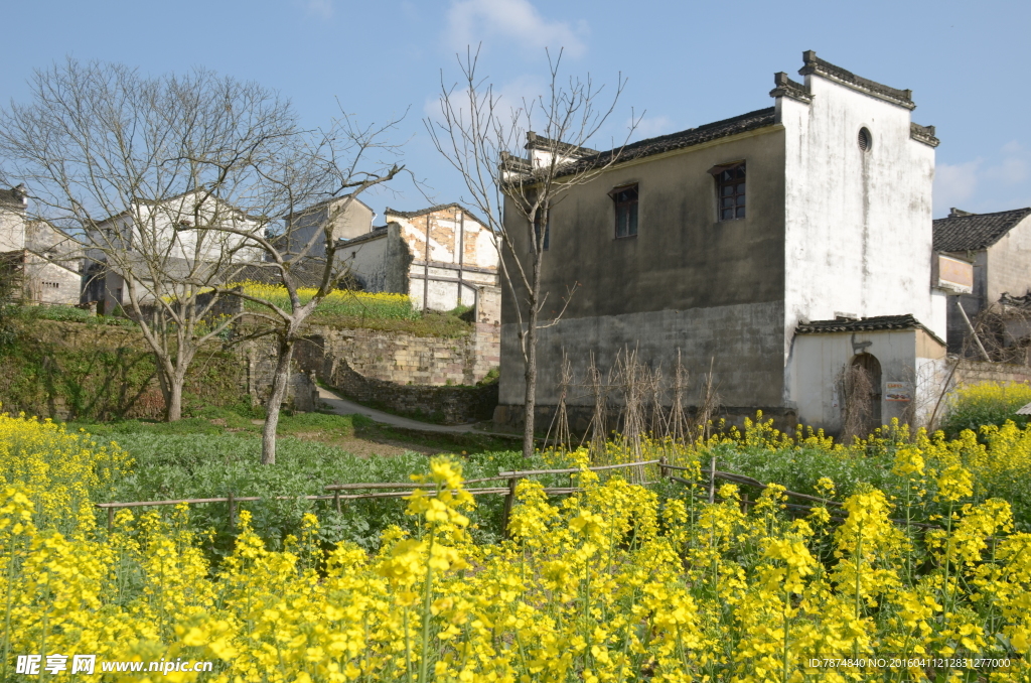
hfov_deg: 53.2
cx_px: 516
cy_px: 342
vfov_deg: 36.7
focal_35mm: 36
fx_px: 1029
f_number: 9.5
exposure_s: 1/350
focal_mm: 24
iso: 160
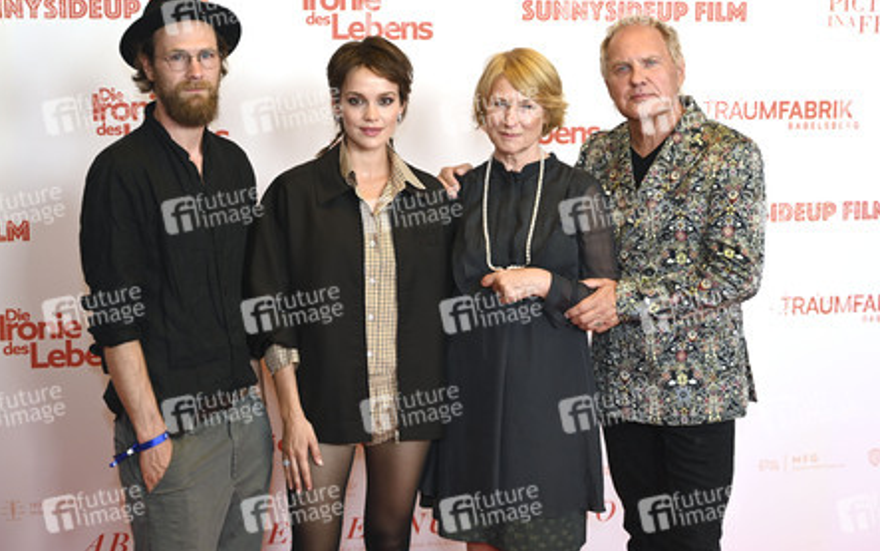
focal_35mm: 55
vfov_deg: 23.6
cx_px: 438
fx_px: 1319
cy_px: 261
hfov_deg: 36.9
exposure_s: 1/125
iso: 320
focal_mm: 53
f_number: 2.8
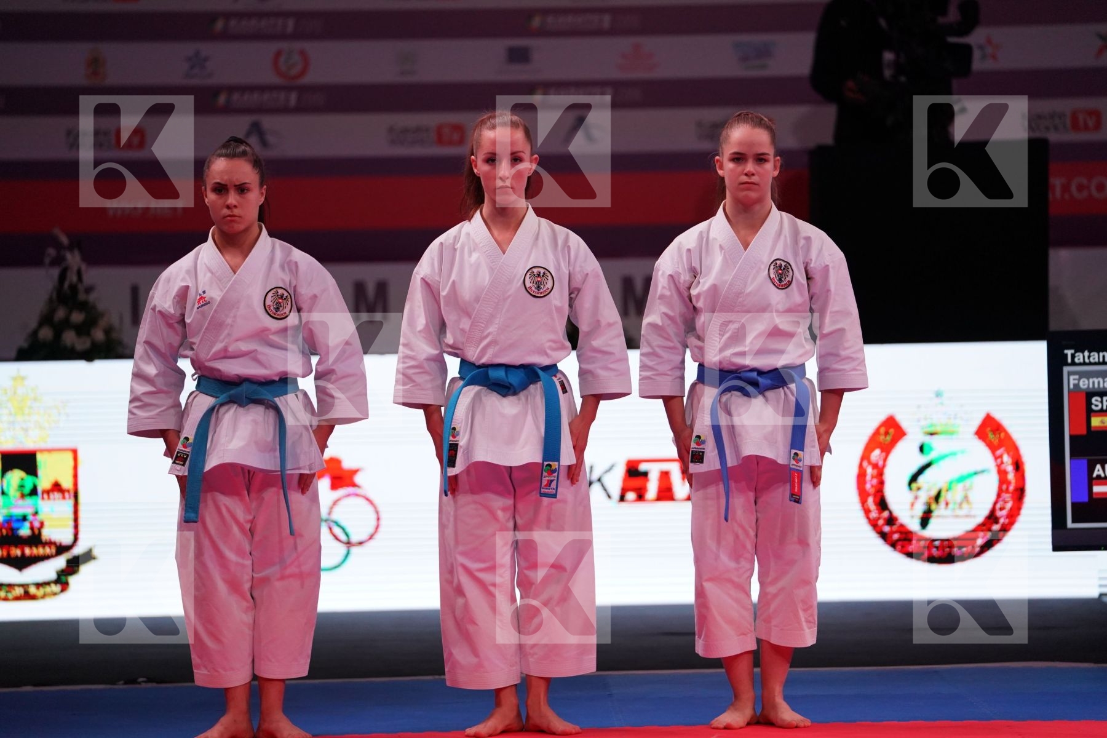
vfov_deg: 8.8
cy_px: 369
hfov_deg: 13.2
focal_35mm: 156
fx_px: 4797
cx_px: 554
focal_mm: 156
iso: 2500
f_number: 2.8
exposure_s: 1/1000
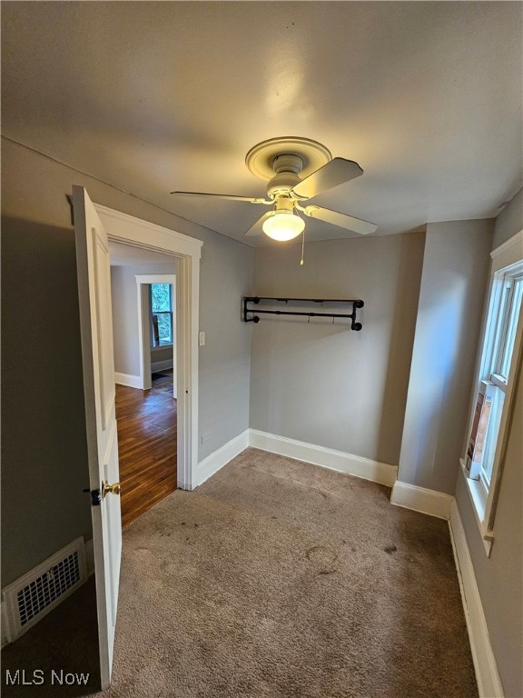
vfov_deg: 106.2
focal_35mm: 13
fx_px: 262
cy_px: 349
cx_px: 262
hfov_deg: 89.9
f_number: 2.2
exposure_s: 1/60
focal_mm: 2.2
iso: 250
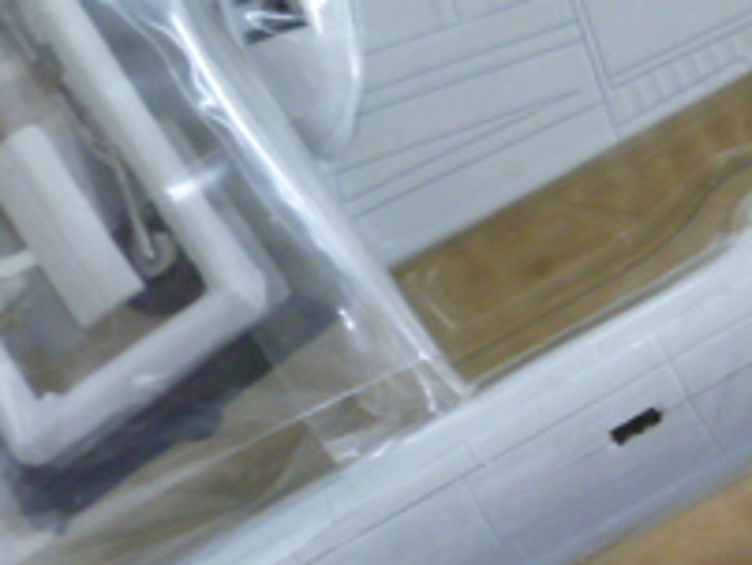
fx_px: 1935
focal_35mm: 89
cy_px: 344
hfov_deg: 21.6
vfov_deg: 16.6
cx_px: 636
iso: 250
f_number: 2.8
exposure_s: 1/30
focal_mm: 5
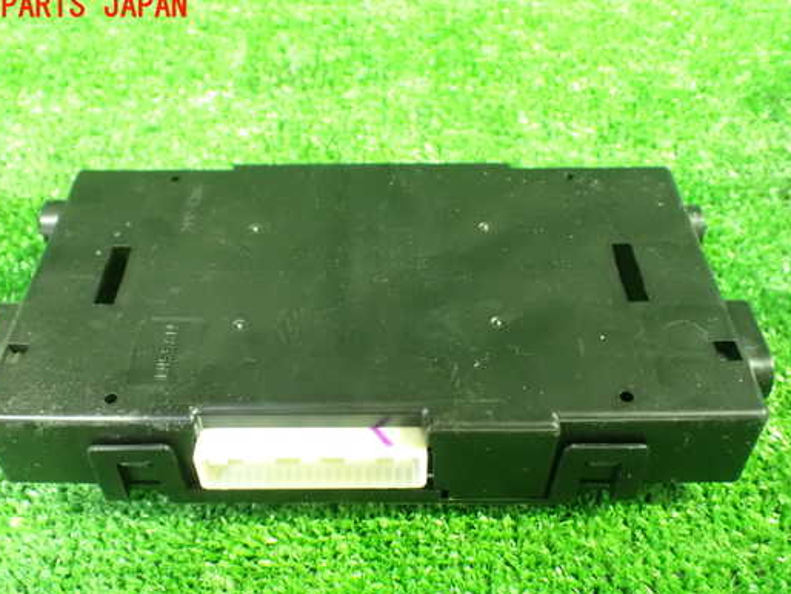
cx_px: 369
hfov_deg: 52.6
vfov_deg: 40.7
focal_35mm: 35
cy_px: 334
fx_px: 800
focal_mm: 5.4
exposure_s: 1/25
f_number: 2.3
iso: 1600
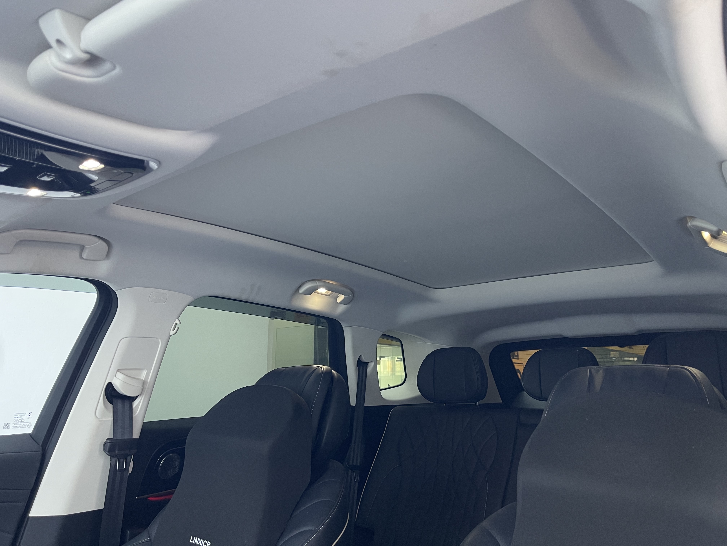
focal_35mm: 25
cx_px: 364
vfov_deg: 54.9
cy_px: 273
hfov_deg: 69.4
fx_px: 525
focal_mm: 5.1
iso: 400
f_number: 1.6
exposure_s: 1/33
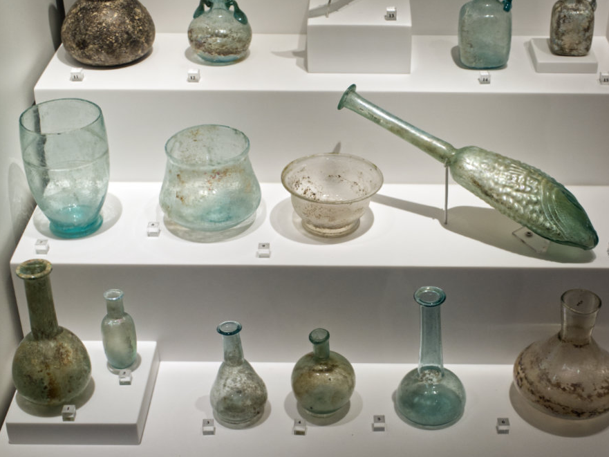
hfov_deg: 33.7
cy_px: 228
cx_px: 346
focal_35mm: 57
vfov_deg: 25.7
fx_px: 1003
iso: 400
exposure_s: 1/160
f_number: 6.3
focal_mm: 34
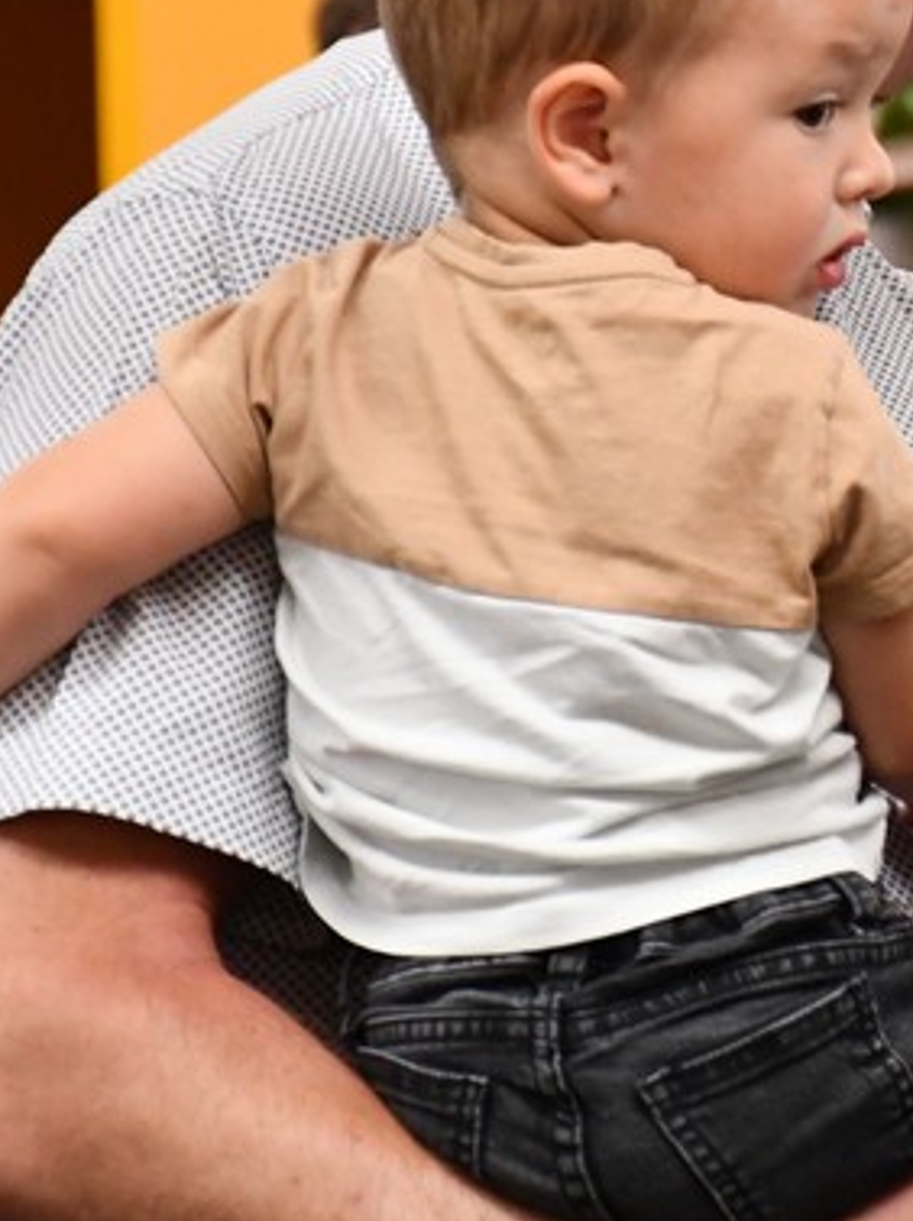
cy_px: 232
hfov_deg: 4.2
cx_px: 1489
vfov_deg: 5.6
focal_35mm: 353
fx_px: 12435
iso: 3200
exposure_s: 1/160
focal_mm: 90
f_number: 5.3
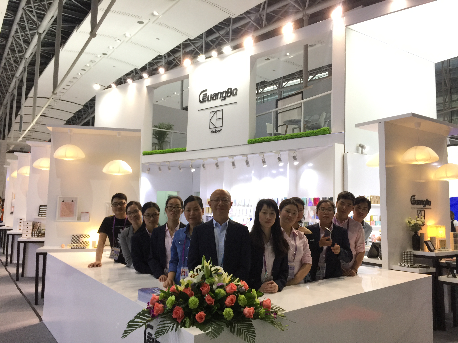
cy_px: 172
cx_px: 229
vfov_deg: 48.2
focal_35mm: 29
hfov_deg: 61.7
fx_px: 384
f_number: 2.2
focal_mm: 4.15
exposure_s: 1/30
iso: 50
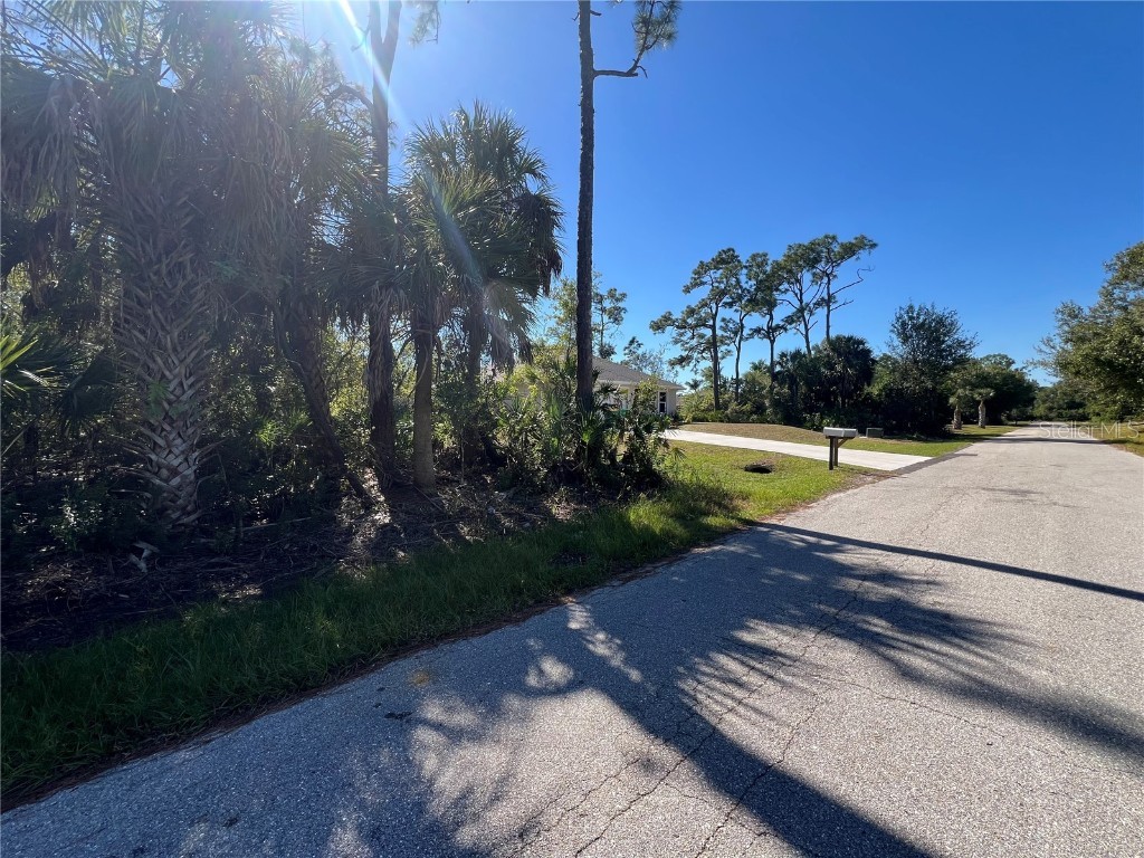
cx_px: 572
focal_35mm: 13
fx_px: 430
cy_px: 429
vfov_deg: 89.9
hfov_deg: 106.2
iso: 32
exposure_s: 1/747
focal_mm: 1.57
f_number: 1.8
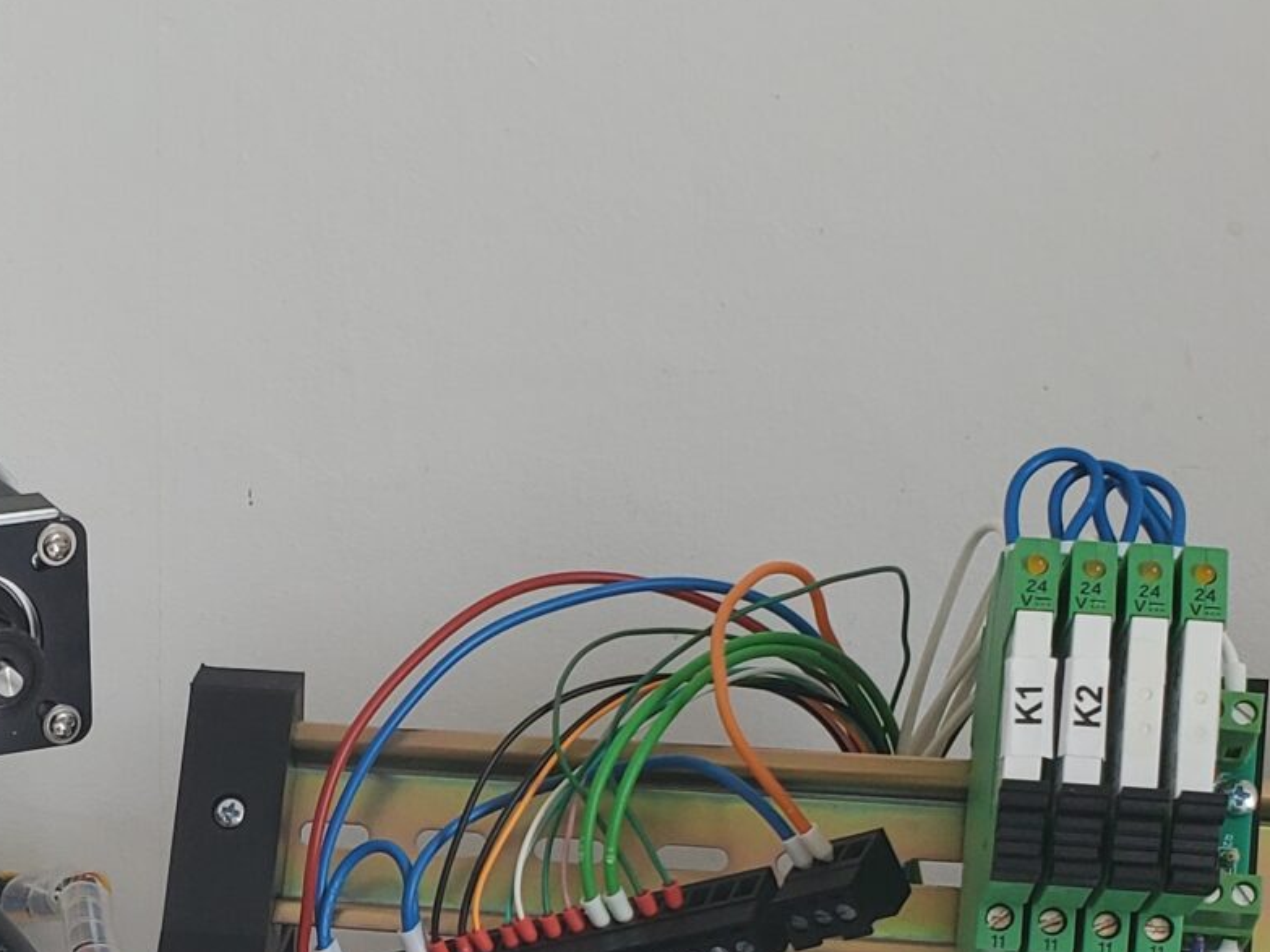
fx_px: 3118
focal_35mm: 85
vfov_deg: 16.8
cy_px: 1053
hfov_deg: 22.7
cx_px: 237
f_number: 2.4
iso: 80
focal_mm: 4.3
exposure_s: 1/100
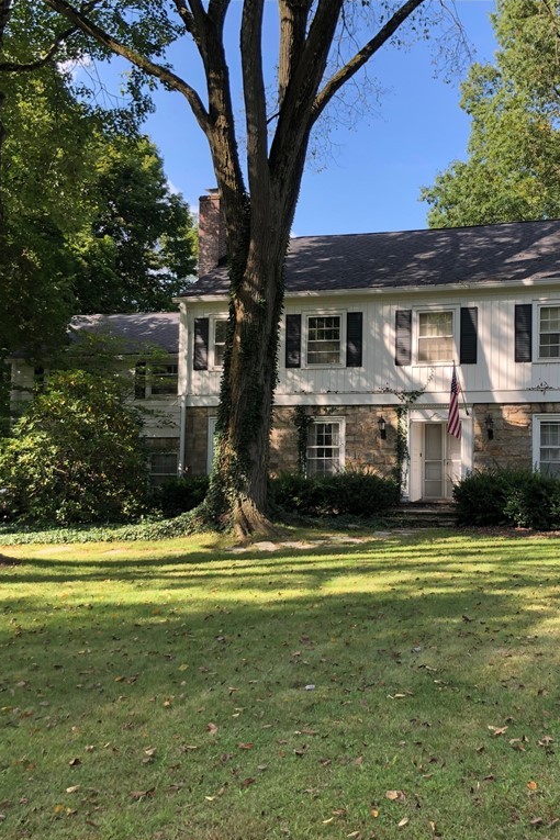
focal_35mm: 39
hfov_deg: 33.5
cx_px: 419
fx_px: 910
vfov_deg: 49.6
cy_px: 421
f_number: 1.8
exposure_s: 1/240
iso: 20
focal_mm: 3.99
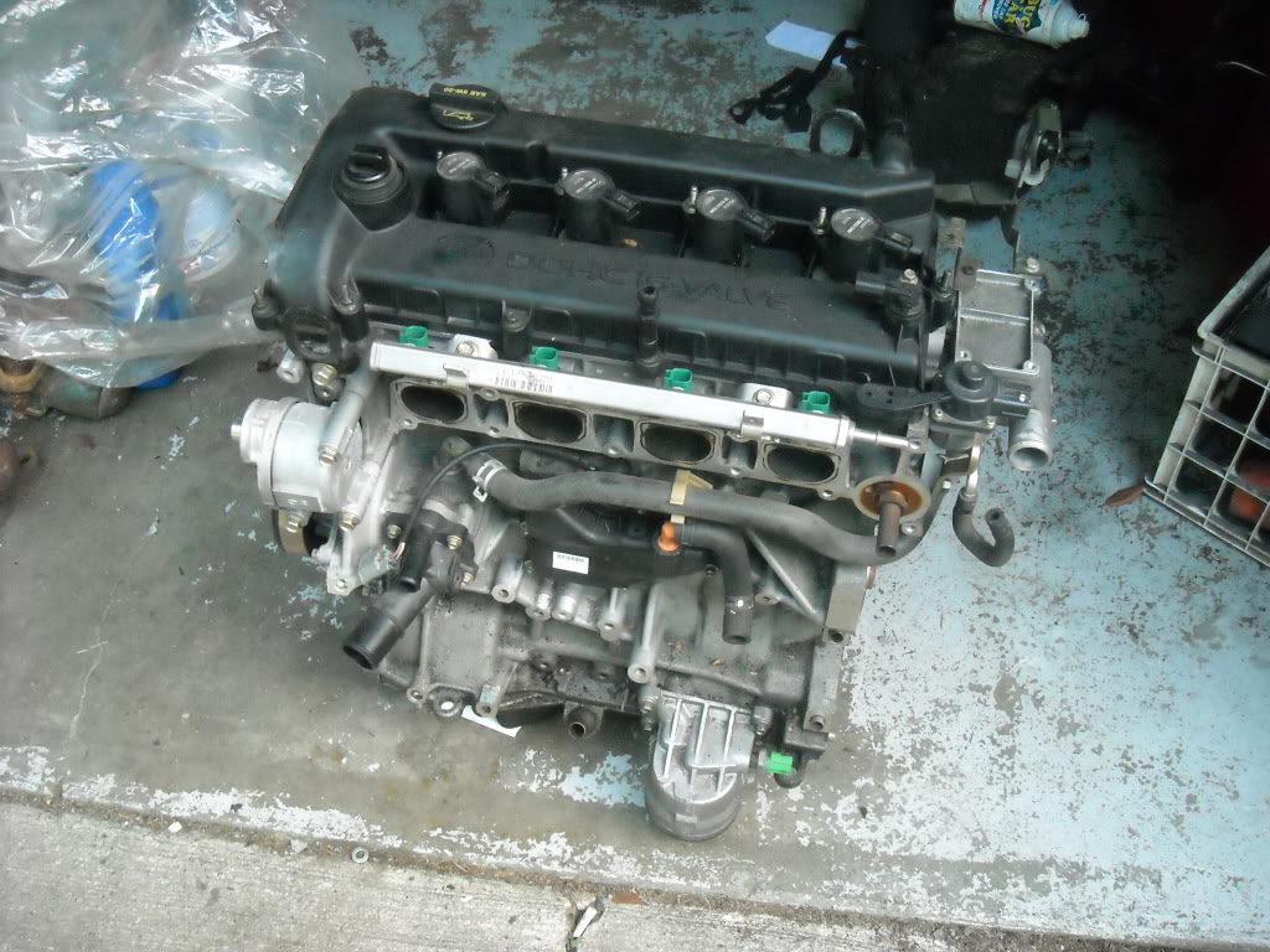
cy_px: 476
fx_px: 1284
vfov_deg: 40.7
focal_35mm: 35
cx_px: 635
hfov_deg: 52.6
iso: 800
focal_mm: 5.7
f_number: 2.8
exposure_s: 1/109
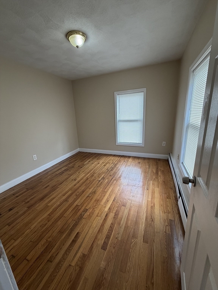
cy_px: 145
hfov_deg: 85.7
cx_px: 109
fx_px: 118
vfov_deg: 102.1
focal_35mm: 14
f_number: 2.2
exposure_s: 1/120
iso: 200
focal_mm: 2.22
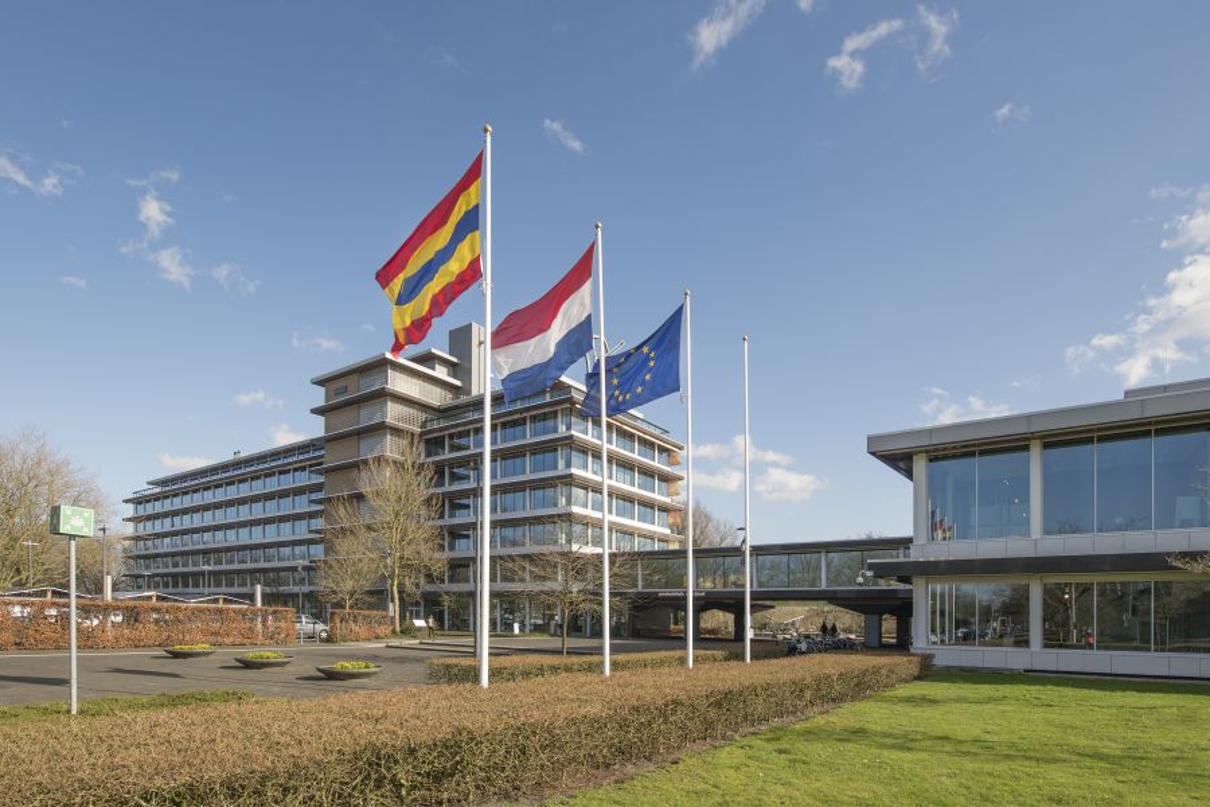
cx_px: 605
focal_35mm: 18
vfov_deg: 67.4
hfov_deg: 90.0
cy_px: 404
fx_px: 605
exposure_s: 1/320
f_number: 6.3
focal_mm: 18
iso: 100
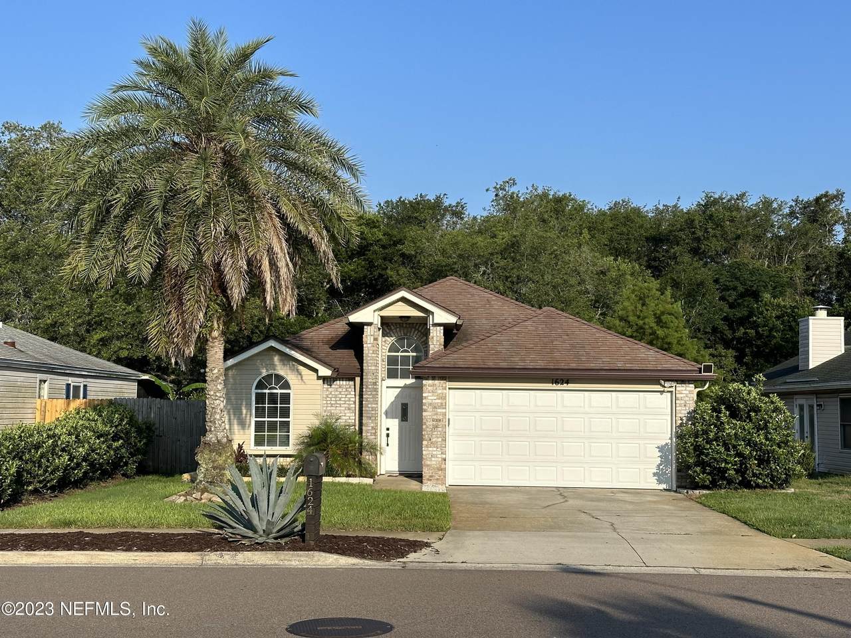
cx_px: 426
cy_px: 319
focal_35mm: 48
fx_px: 1180
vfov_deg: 30.3
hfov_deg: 39.7
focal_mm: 6.86
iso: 64
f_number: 1.78
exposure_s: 1/3876
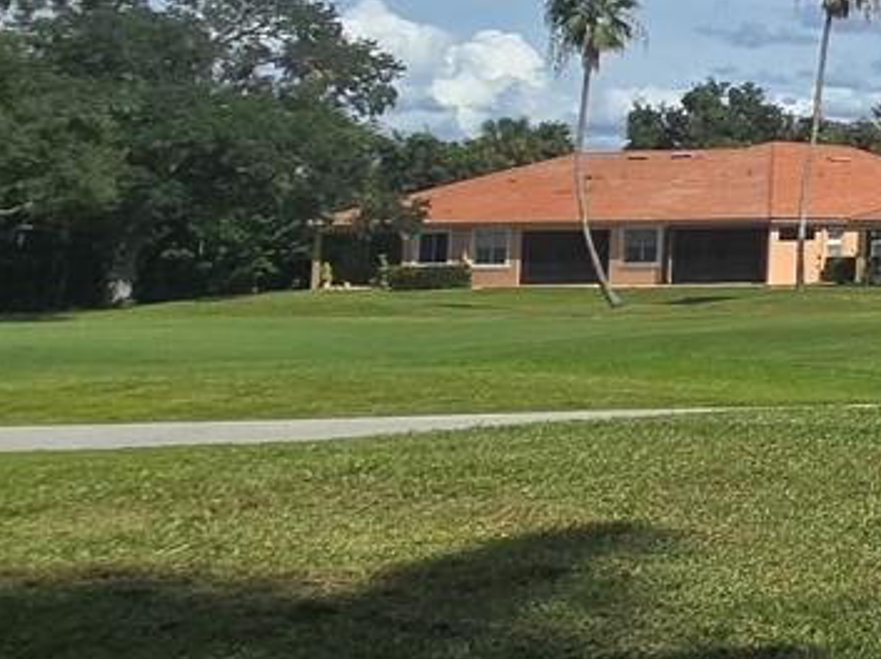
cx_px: 1949
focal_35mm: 59
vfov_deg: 24.4
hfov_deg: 17.0
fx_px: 1500
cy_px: 140
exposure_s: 1/3282
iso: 50
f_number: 2.2
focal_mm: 2.2
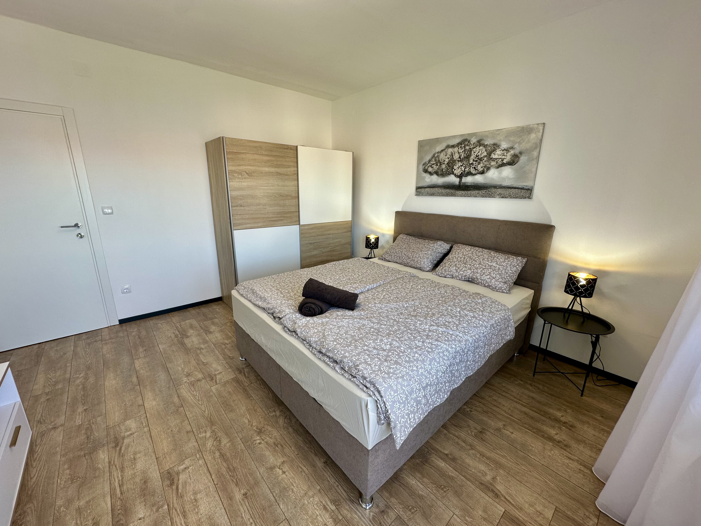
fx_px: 284
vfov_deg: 85.7
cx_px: 350
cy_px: 263
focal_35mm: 14
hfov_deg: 102.1
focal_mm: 2.22
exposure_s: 1/99
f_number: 2.2
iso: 64
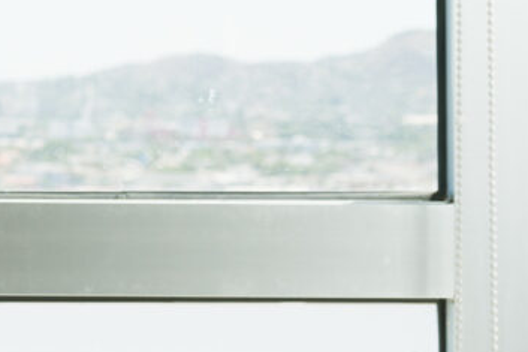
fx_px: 3723
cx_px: 235
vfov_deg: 5.2
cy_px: -539
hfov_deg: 8.1
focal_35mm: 254
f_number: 6.3
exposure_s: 1/160
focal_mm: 35
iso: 100
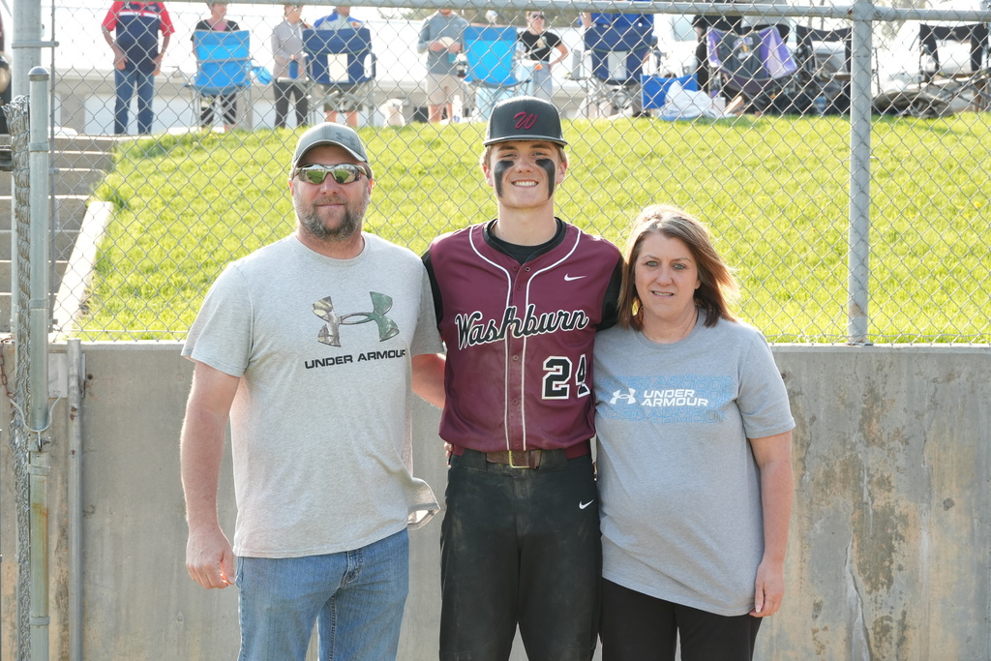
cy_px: 330
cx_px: 496
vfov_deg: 18.2
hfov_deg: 27.0
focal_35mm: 75
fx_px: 2065
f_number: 6.3
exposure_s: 1/400
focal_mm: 50
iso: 640
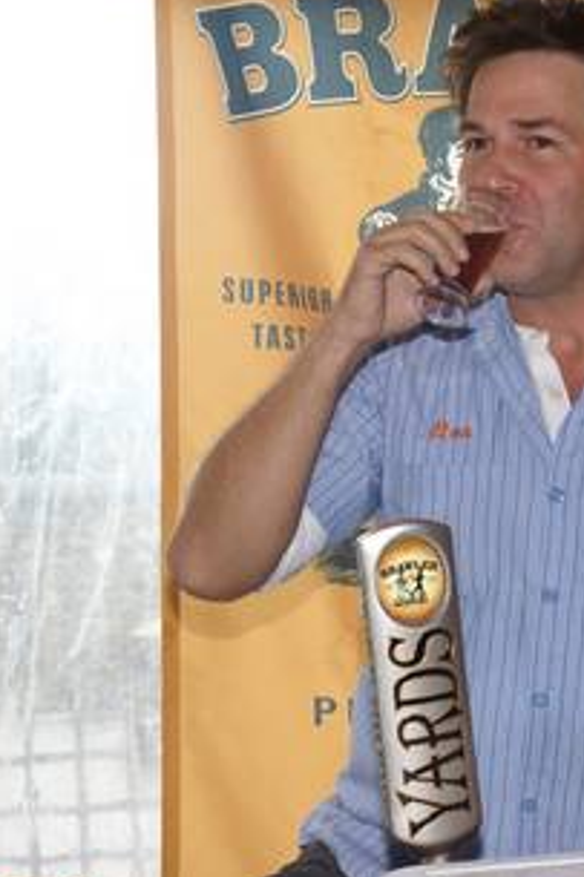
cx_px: 547
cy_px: 410
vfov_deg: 18.5
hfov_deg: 12.2
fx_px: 2699
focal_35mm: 111
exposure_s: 1/60
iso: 400
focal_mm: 45
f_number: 8
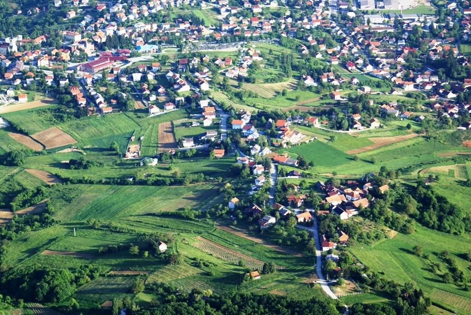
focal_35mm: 105
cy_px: 158
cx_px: 236
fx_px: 1375
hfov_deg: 19.4
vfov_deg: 13.1
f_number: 5.6
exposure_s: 1/250
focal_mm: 70
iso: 100
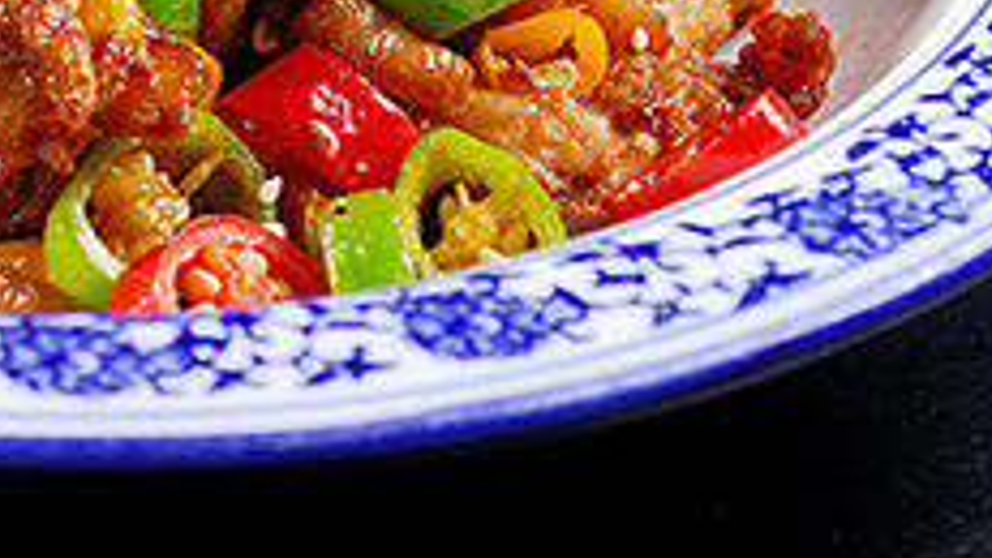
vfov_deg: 4.9
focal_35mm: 245
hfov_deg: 8.7
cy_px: -159
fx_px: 6445
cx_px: -249
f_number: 6.3
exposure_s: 1/125
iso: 125
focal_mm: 60
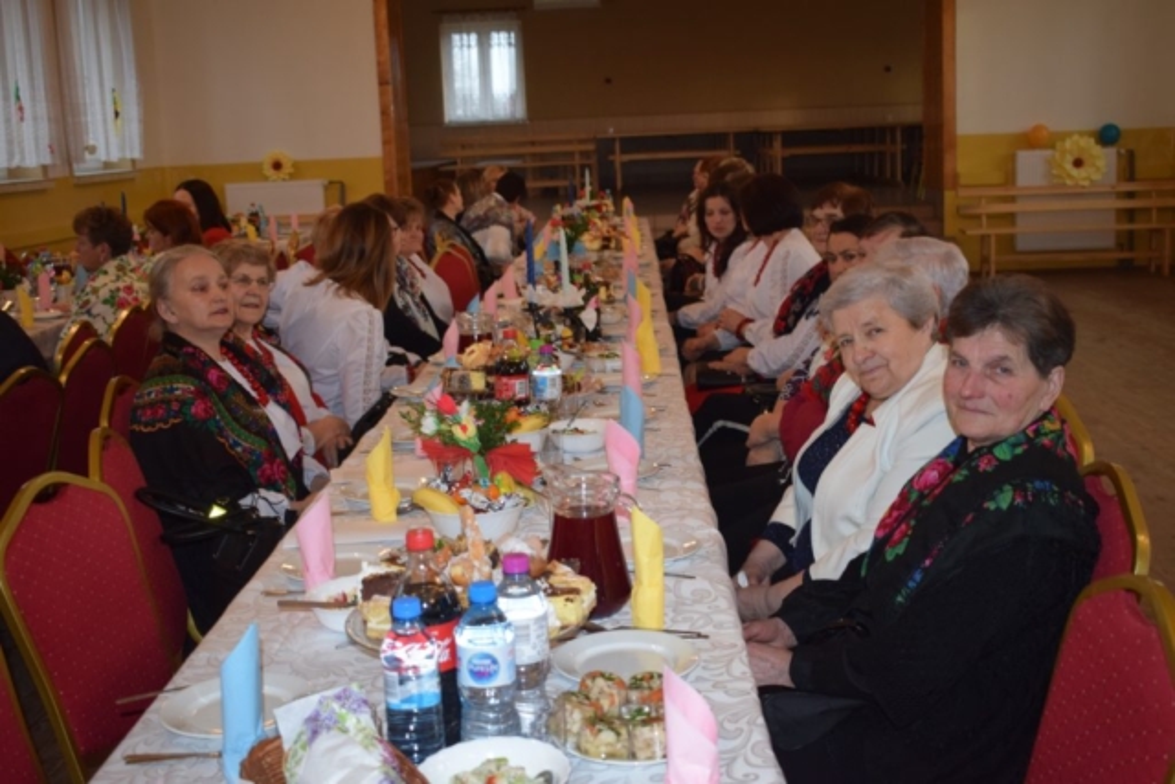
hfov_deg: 46.4
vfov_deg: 31.9
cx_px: 588
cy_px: 392
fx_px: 1371
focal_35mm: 42
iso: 800
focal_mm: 28
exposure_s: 1/80
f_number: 4.5
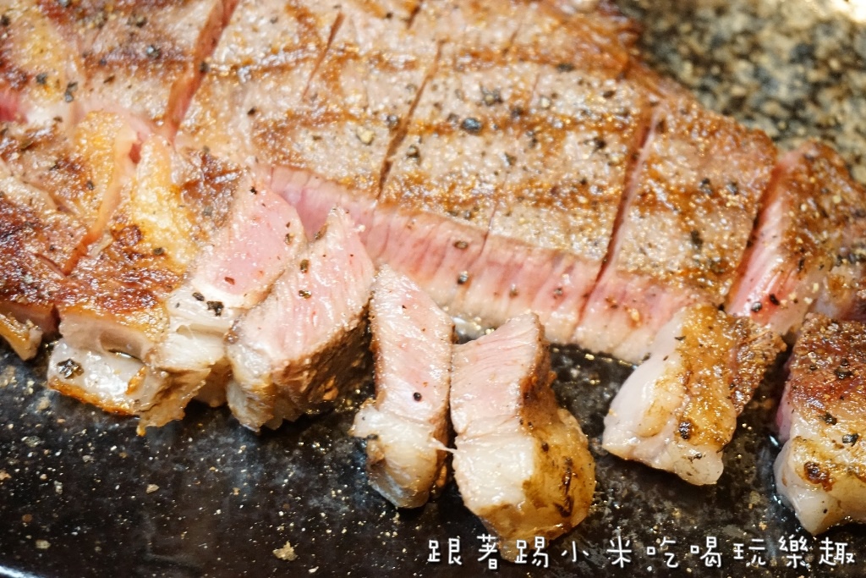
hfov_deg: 34.2
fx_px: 1407
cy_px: 289
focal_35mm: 58
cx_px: 433
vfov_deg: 23.2
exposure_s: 1/40
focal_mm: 39
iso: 3200
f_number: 5.6
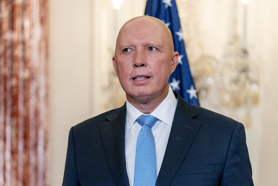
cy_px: 93
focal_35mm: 146
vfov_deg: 9.4
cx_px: 139
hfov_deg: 14.1
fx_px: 1127
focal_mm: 146
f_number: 2.8
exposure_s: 1/500
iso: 4000
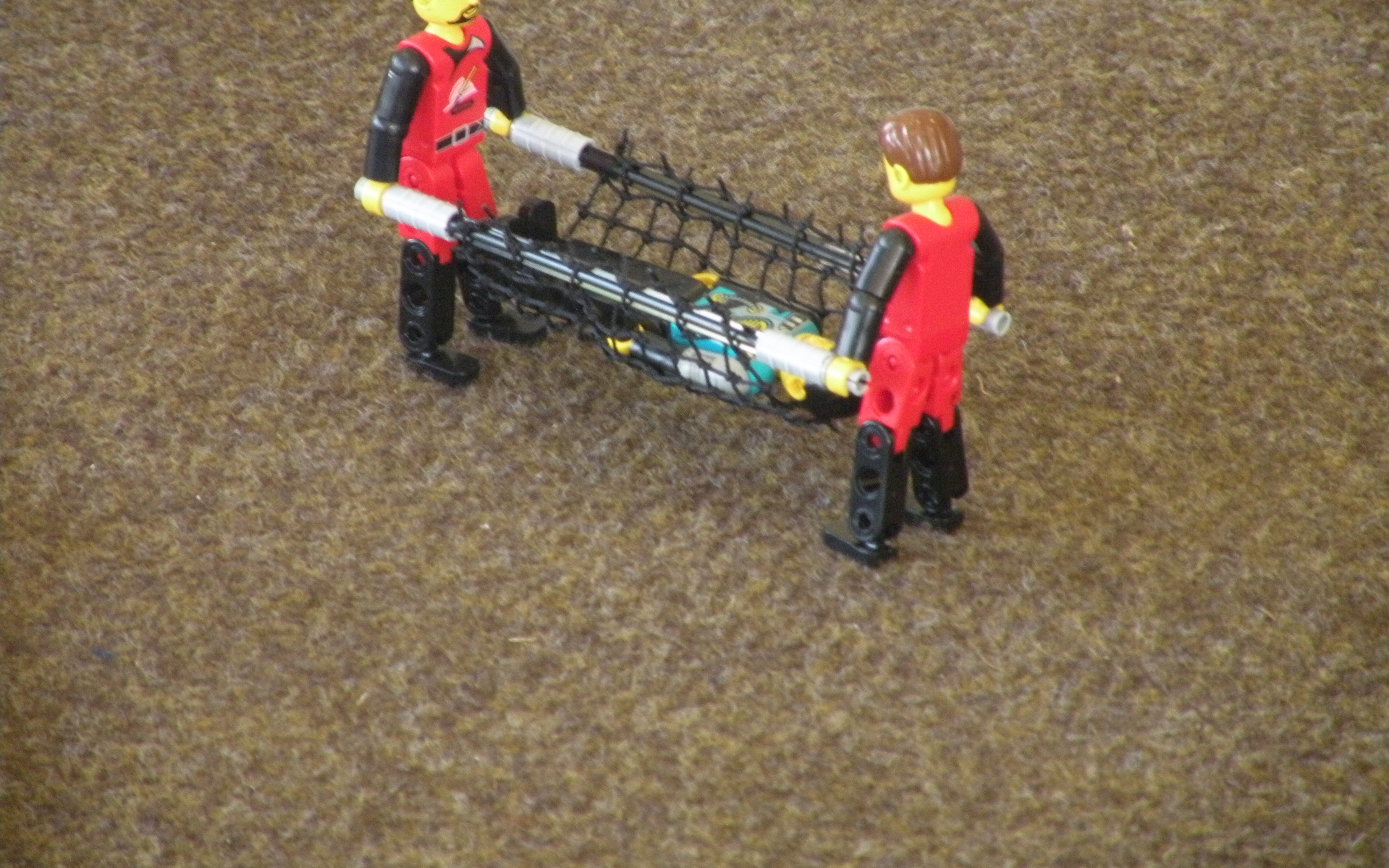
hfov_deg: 5.4
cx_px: 695
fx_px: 14650
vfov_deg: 3.4
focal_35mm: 387
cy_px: 366
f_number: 4.5
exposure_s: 1/15.6
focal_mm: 64.5
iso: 400
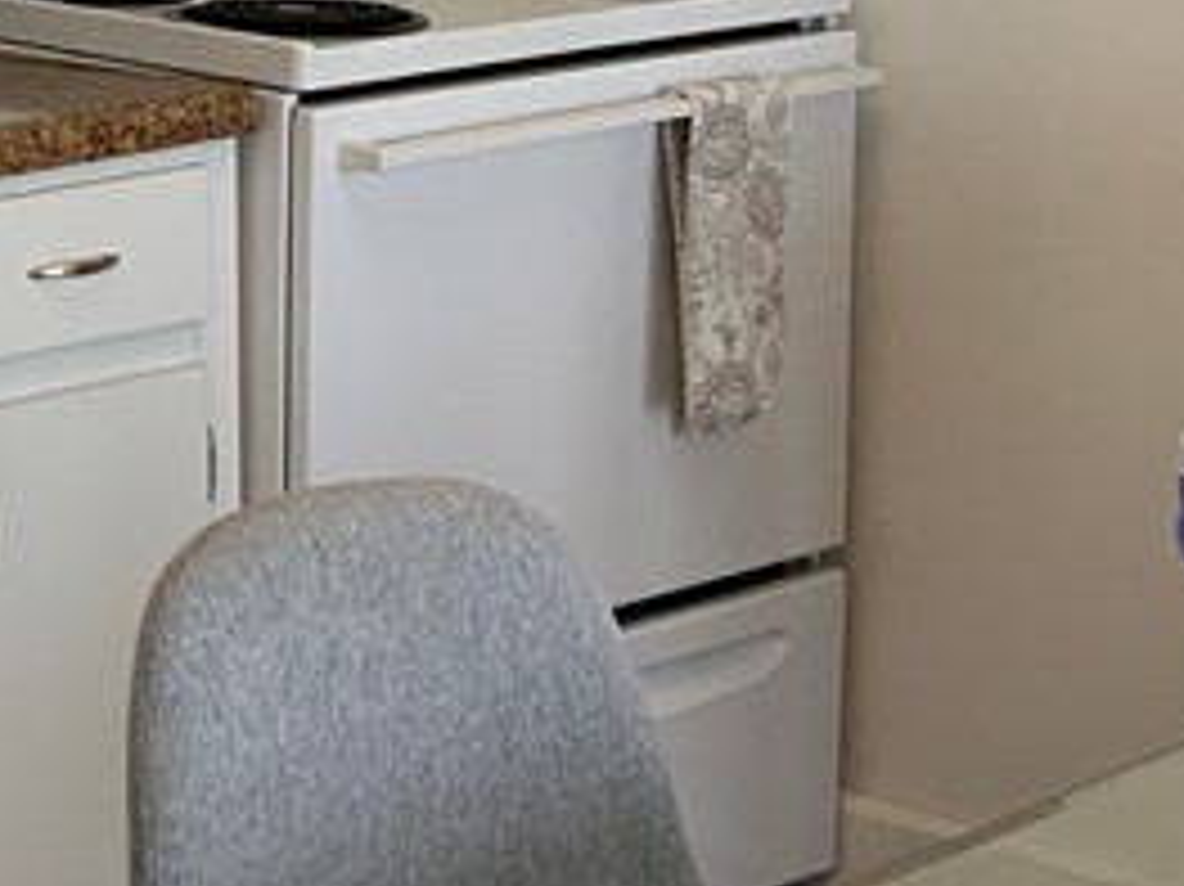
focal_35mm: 113
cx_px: -297
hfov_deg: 16.6
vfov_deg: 12.9
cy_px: -85
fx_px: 3863
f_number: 1.8
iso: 50
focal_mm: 3
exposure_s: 1/120
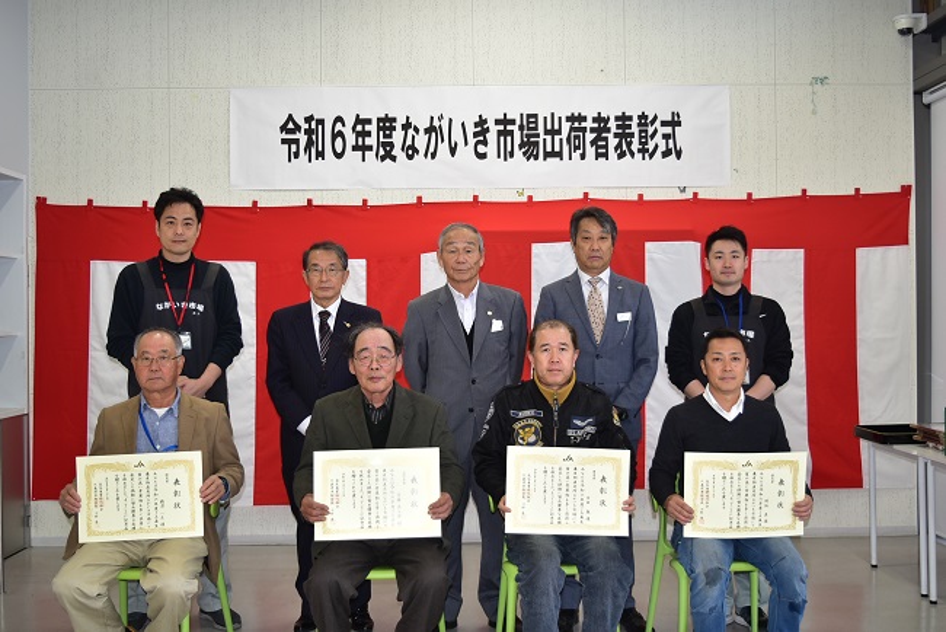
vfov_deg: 34.2
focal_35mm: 39
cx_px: 473
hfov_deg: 49.5
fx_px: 1025
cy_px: 316
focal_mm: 26
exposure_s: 1/125
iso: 400
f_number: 4
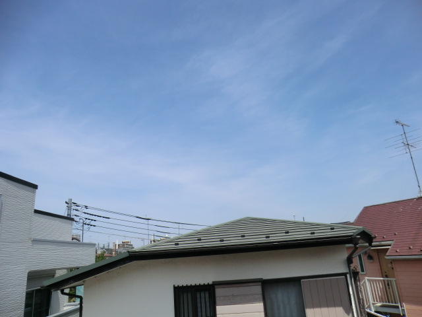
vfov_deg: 56.8
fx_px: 293
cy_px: 158
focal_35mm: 24
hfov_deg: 71.6
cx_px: 211
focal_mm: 4.3
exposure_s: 1/320
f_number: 7.5
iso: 80
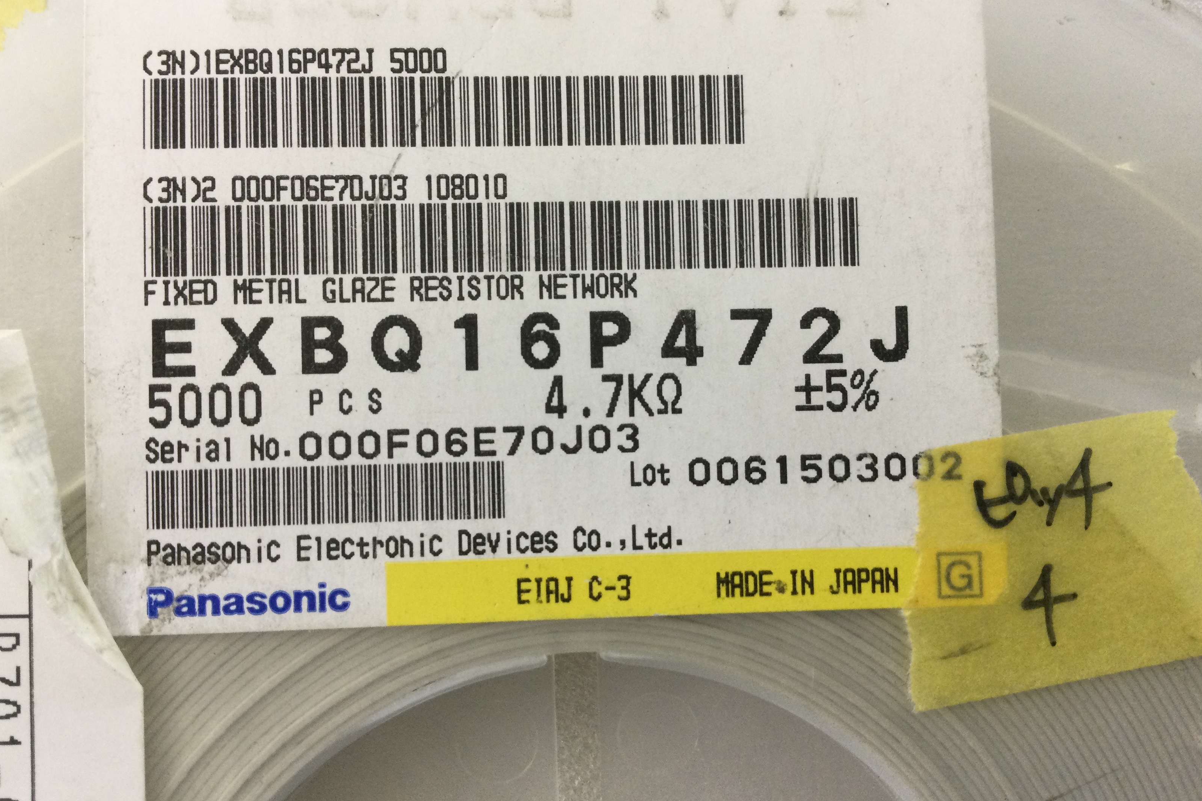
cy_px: 370
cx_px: 590
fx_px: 1102
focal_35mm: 33
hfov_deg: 57.2
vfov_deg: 39.9
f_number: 2.4
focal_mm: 3.3
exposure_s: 1/33
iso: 100
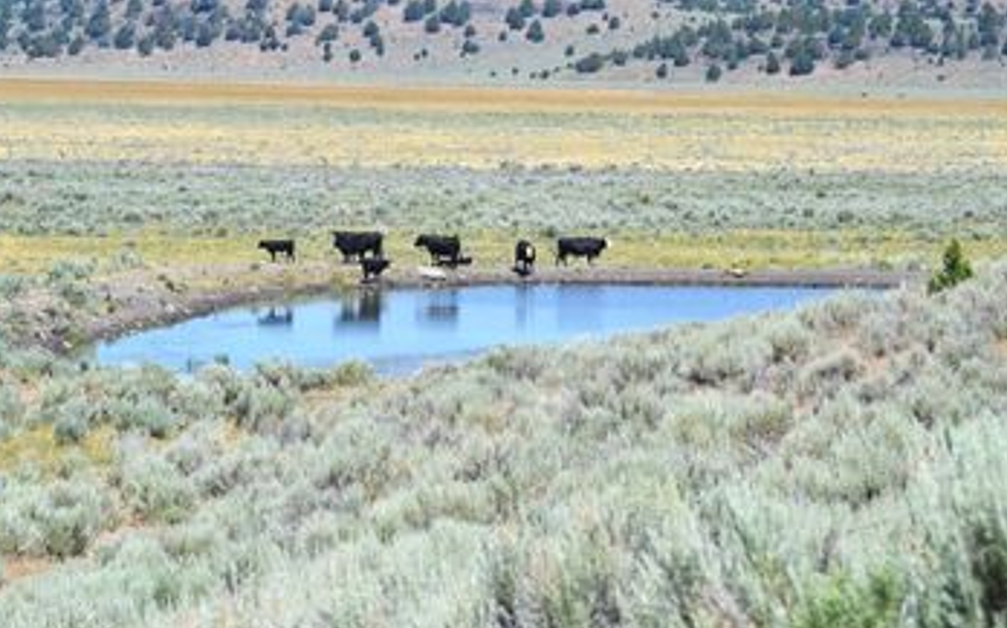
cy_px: 227
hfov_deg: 12.8
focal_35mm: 163
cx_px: 444
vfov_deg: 8.0
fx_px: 4470
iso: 100
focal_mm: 86
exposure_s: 1/250
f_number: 8
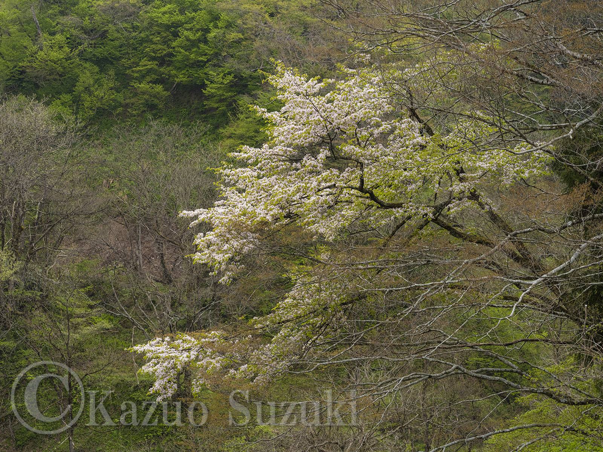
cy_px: 226
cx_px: 302
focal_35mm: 83
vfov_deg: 17.8
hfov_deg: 23.6
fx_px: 1446
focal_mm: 105.5
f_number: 11
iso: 800
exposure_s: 1/30
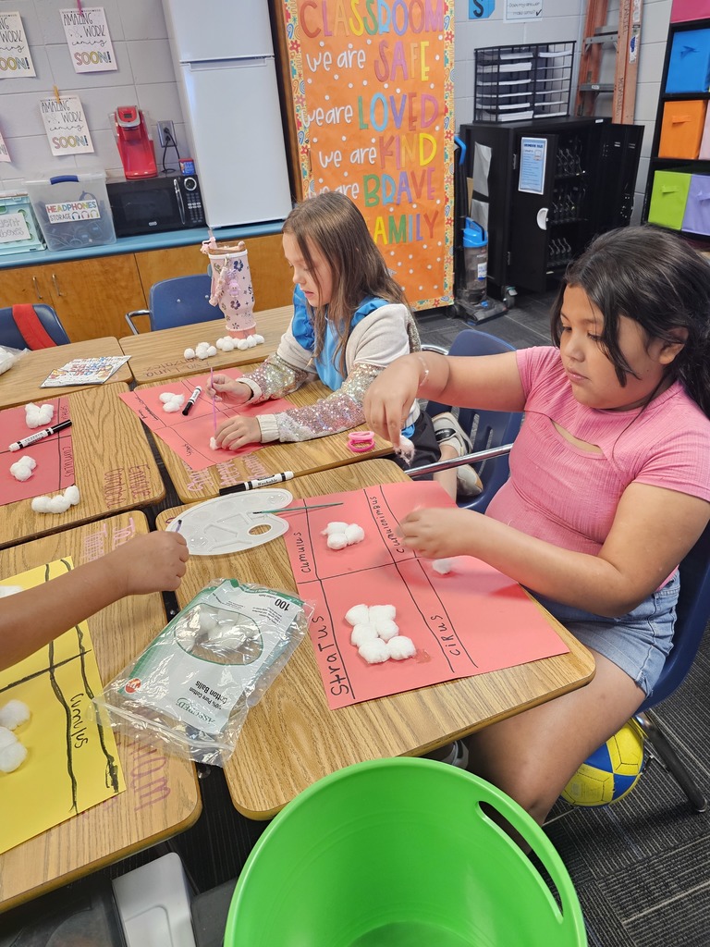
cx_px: 355
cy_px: 474
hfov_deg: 58.9
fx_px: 629
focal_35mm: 23
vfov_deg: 73.9
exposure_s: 1/40
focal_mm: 6.3
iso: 640
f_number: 1.7
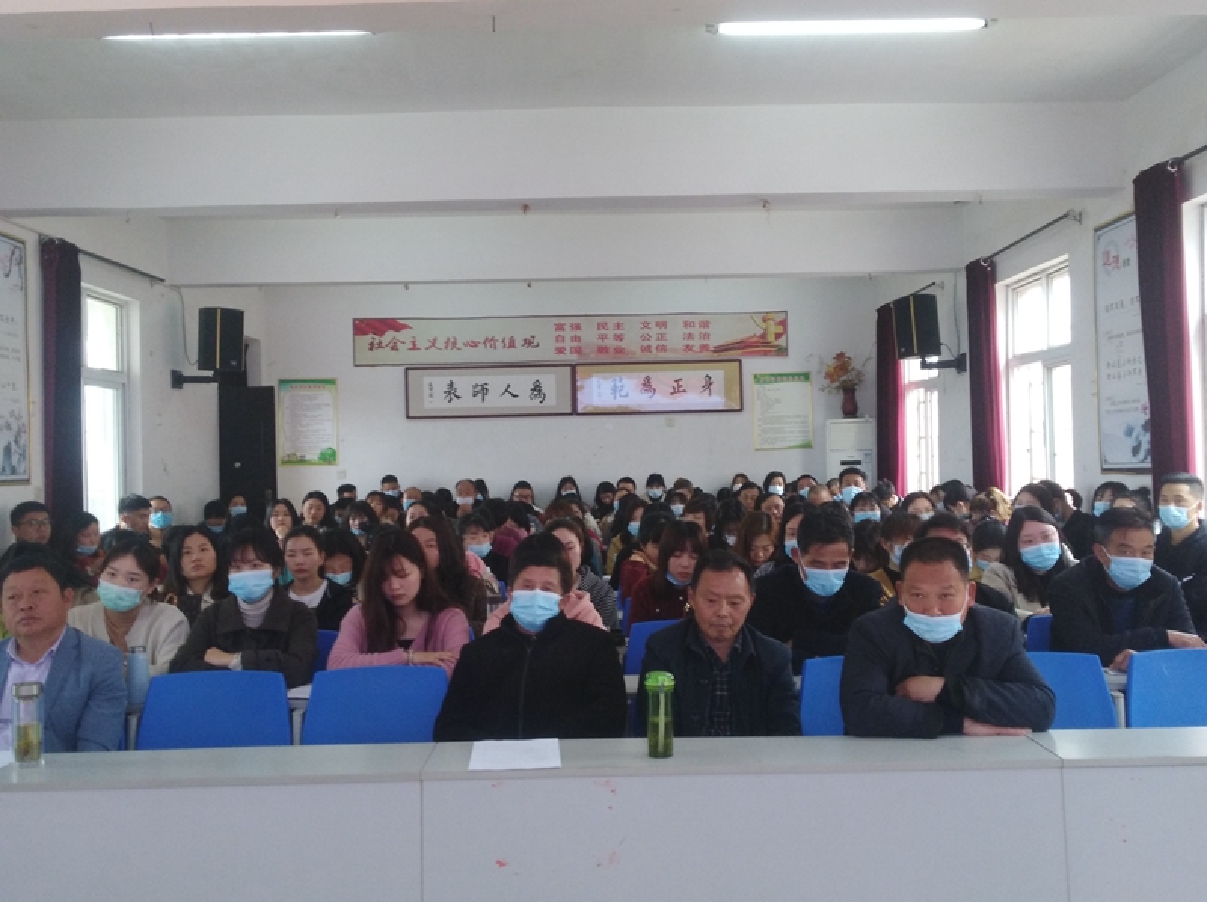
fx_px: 905
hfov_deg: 67.4
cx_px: 604
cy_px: 451
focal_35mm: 26
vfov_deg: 53.0
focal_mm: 3.83
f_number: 2.2
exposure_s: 1/30
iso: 272
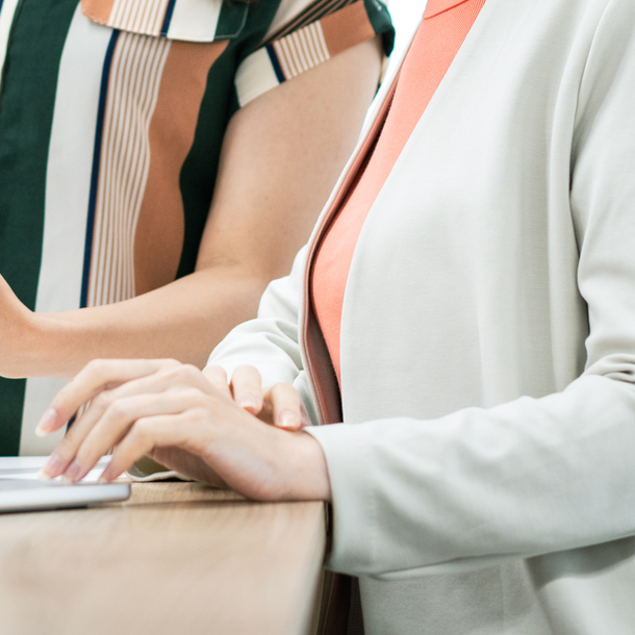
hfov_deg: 4.9
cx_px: -93
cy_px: 3
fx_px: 7347
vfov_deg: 4.9
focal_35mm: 354
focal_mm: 85
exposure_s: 1/200
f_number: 2
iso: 320
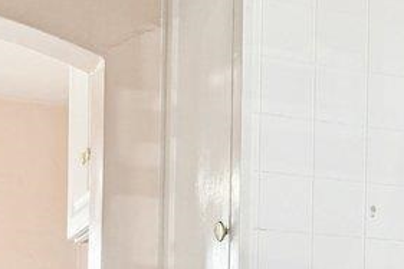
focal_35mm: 102
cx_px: 464
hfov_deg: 19.1
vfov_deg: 12.6
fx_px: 1144
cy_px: 427
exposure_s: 1/25
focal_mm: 14
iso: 800
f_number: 8
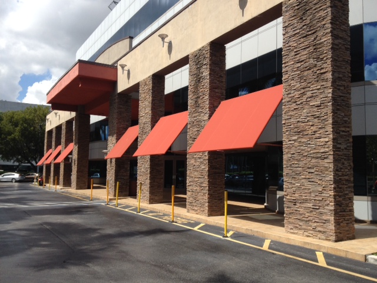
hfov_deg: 52.6
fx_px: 381
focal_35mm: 35
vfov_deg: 40.7
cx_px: 188
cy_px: 142
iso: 50
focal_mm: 4.28
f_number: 2.4
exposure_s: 1/1783
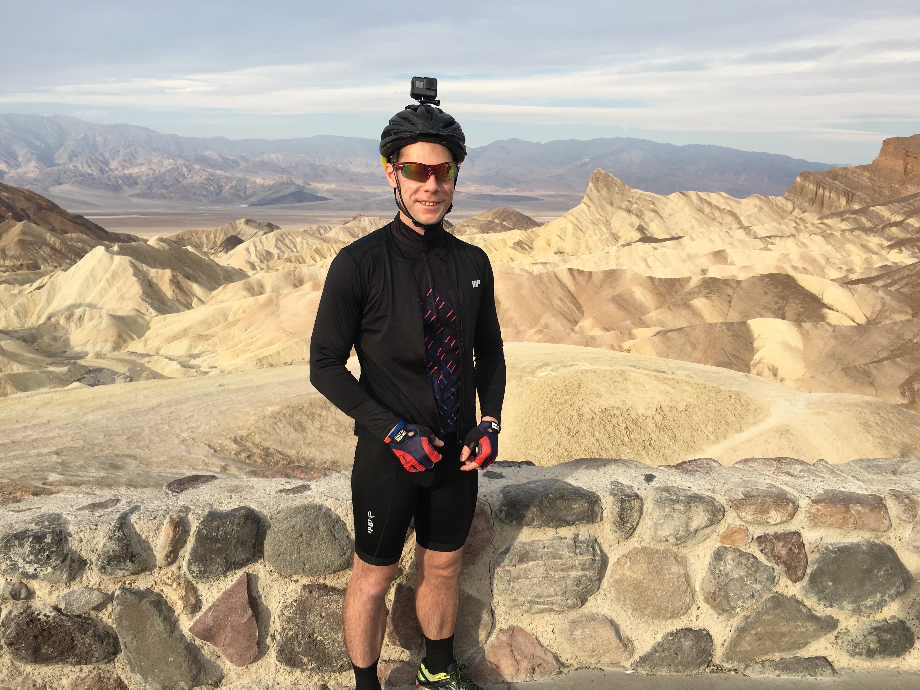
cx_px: 460
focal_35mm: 29
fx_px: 771
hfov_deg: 61.7
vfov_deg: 48.2
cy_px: 345
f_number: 2.2
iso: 25
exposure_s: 1/785
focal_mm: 4.15
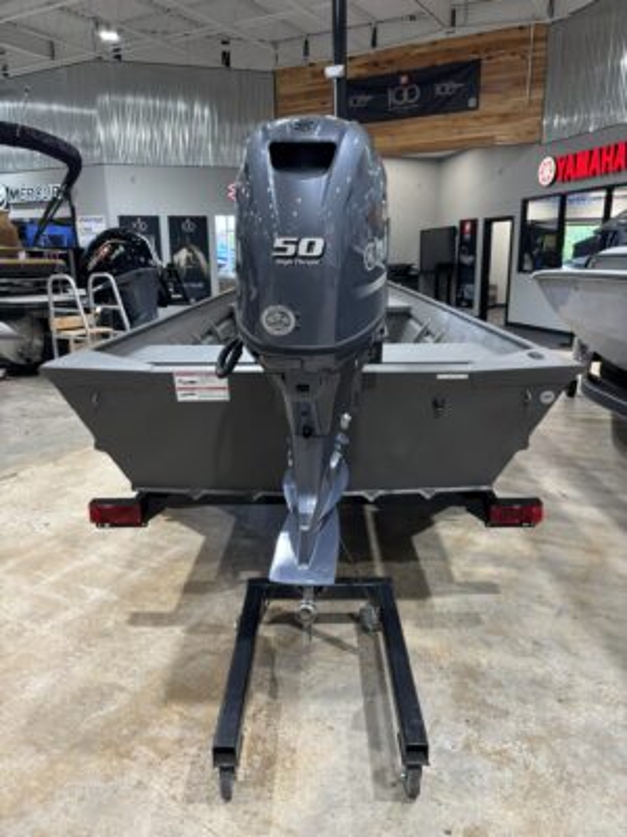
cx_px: 314
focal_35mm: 26
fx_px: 628
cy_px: 418
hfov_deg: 53.1
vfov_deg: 67.3
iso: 100
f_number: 1.6
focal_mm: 5.96
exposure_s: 1/60
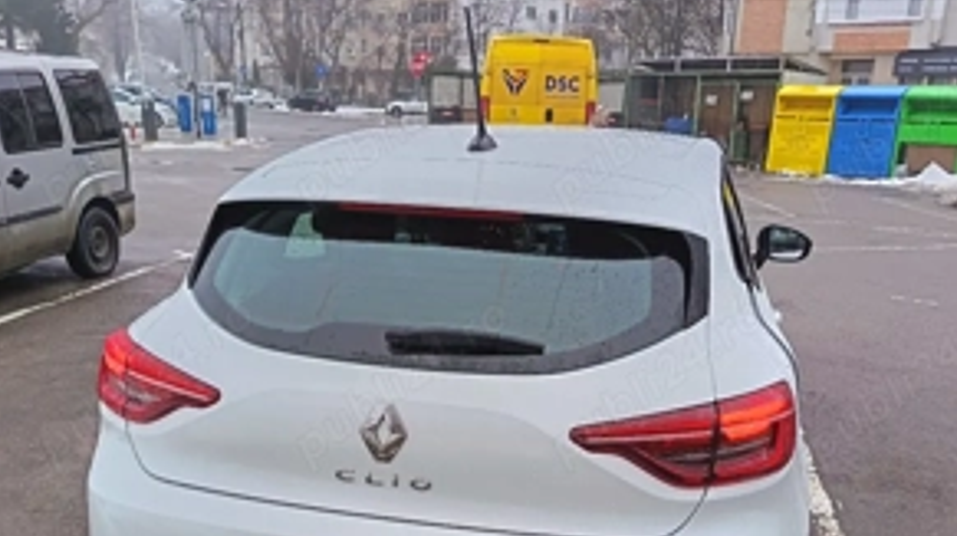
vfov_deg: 32.0
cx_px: 467
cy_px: 421
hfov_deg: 55.3
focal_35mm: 36
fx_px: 913
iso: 297
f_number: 1.75
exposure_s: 1/100
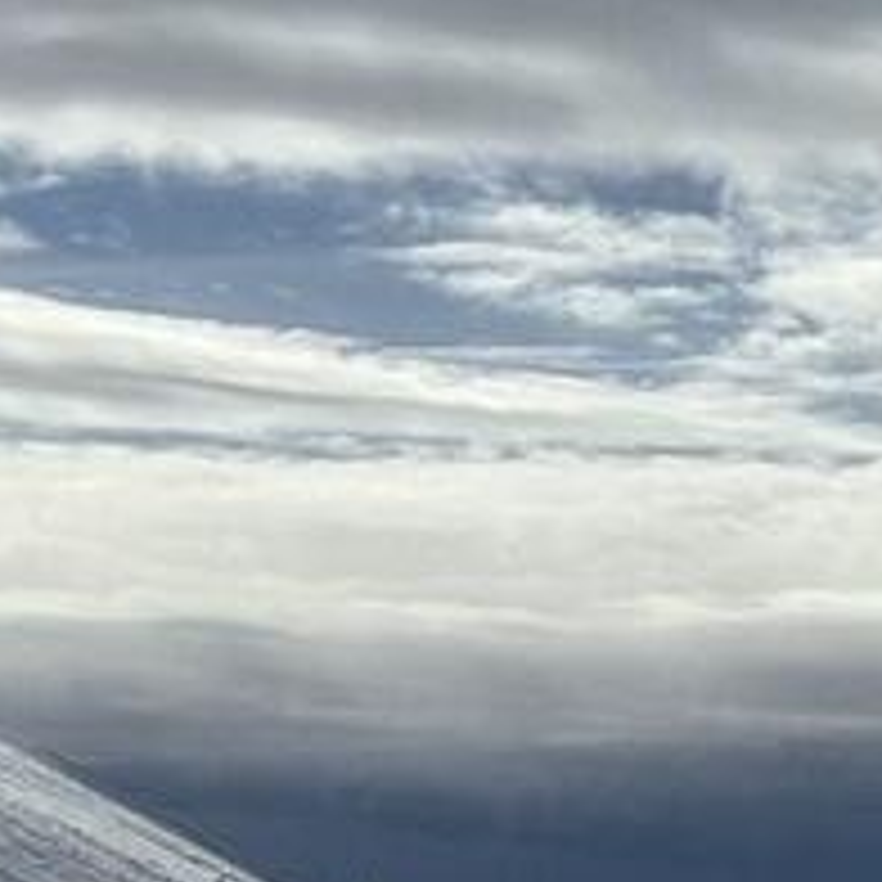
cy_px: 1375
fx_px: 6428
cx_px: 2088
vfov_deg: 7.7
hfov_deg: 7.4
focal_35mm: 223
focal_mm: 6.86
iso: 64
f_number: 1.78
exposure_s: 1/28571
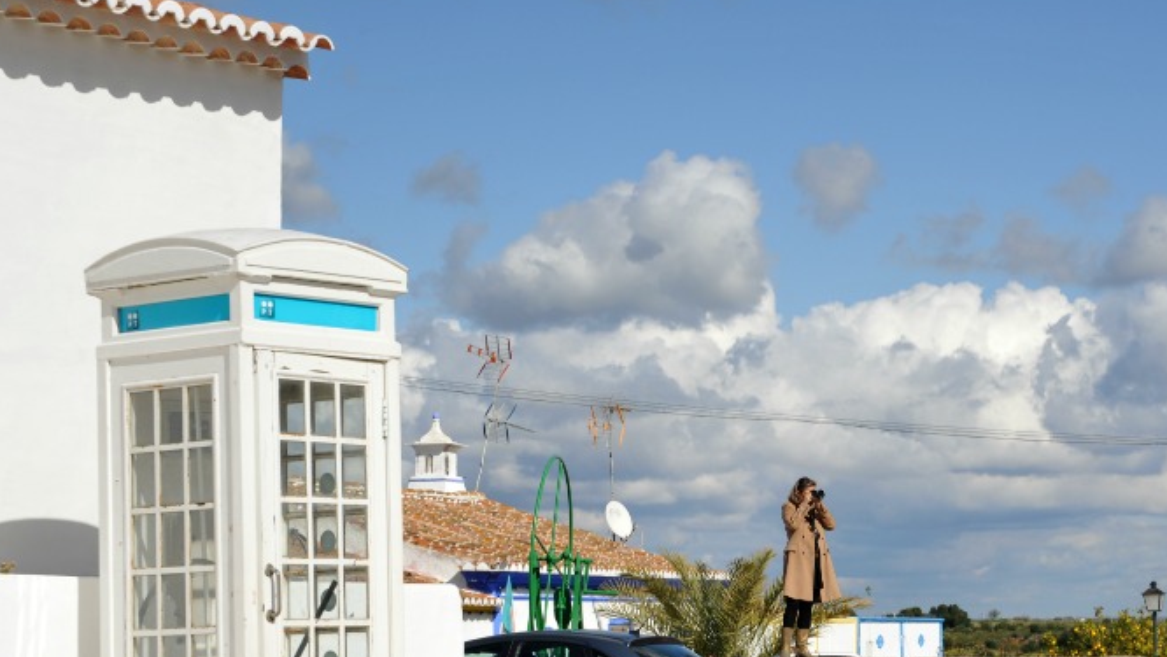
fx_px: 3064
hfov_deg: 21.5
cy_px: 505
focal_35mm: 99
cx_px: 783
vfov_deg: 12.2
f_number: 14
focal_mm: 70
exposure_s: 1/800
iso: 400
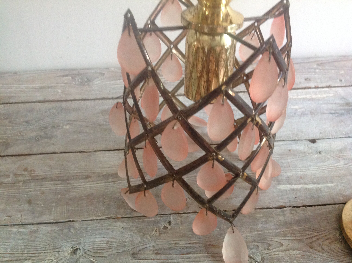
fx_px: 355
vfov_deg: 40.6
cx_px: 176
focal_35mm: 35
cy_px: 132
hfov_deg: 52.7
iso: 320
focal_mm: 4.28
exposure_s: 1/15
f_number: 2.4
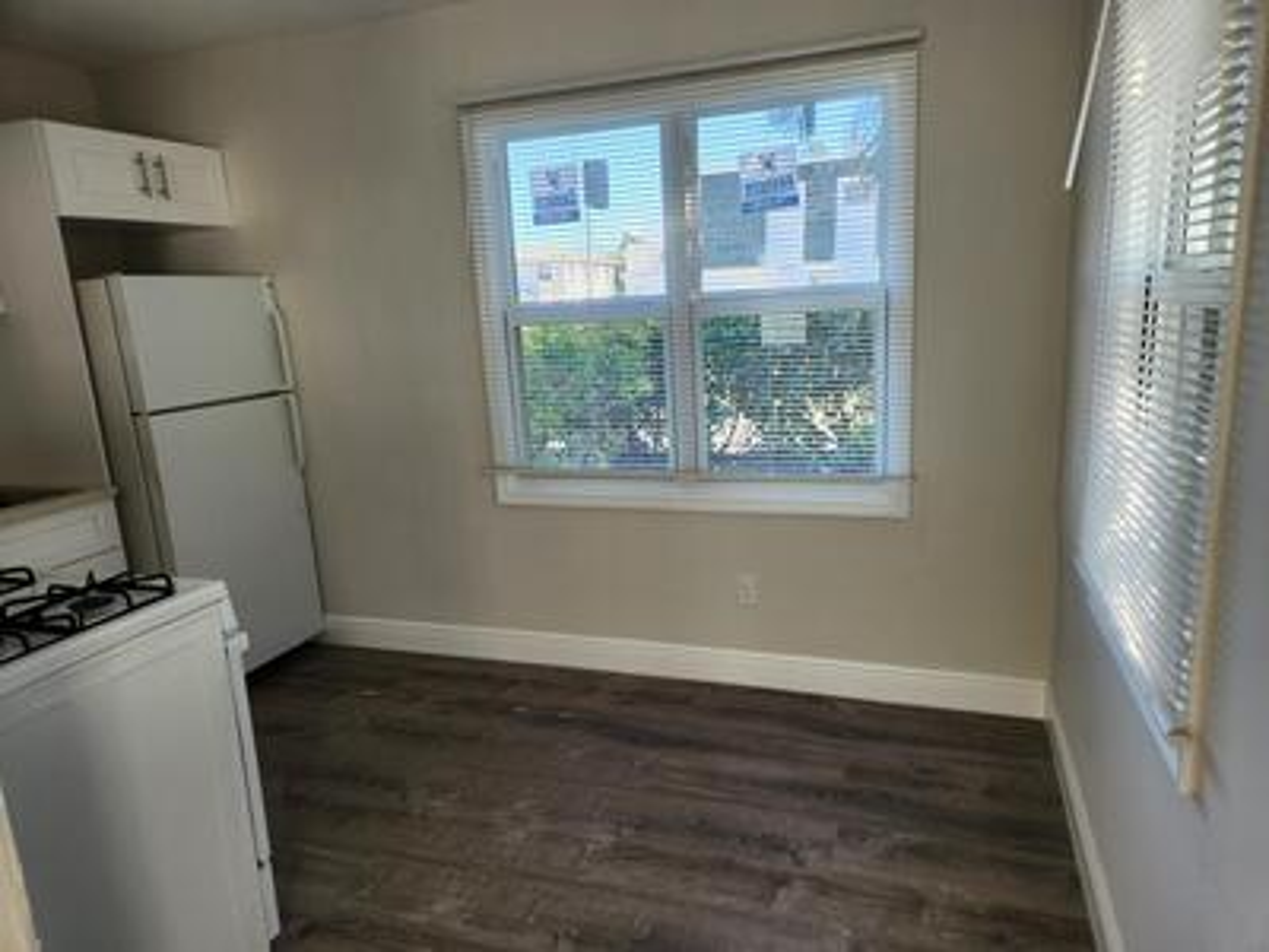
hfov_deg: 73.9
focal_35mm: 23
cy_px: 476
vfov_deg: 58.9
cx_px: 634
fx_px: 843
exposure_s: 1/180
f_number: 1.8
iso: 64
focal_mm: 5.4
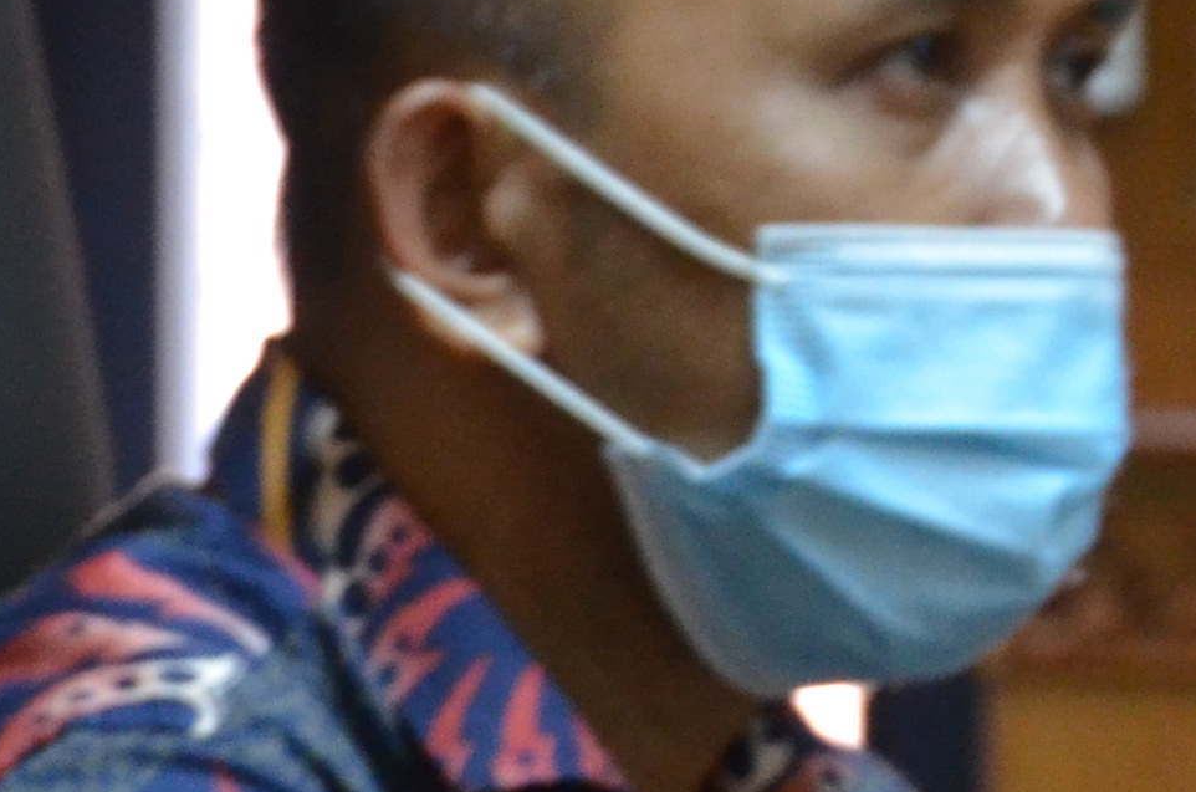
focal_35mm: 577
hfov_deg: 3.6
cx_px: -444
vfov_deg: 2.4
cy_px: 884
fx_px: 19113
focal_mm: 75
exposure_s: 1/25
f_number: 5.3
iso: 1600
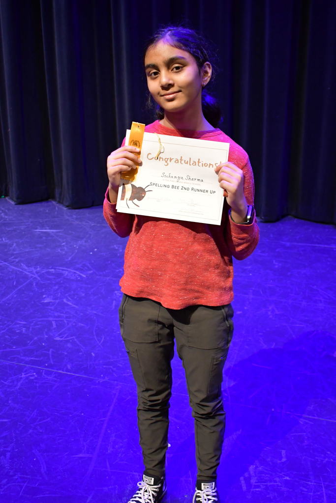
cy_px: 252
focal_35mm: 40
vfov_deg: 48.5
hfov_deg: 33.4
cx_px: 168
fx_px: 560
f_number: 3.5
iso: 3200
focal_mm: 20
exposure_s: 1/100
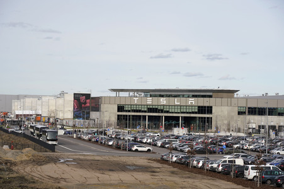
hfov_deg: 19.7
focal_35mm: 104
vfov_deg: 13.1
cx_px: 142
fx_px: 820
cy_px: 94
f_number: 8
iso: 320
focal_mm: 104
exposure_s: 1/800
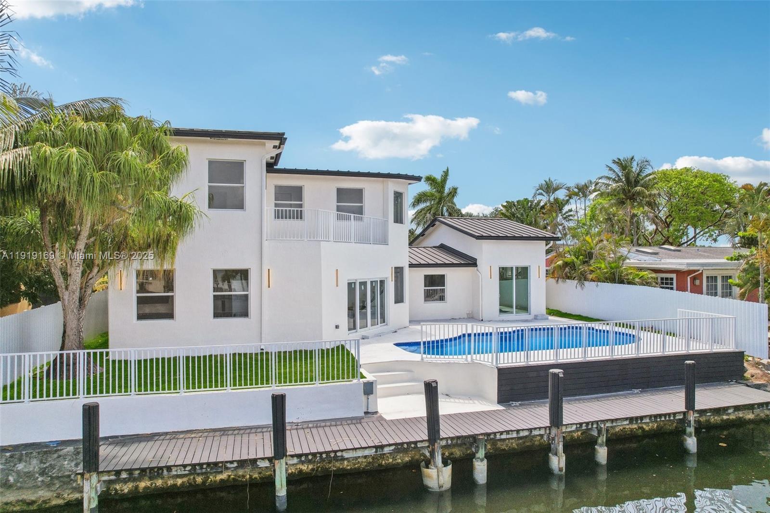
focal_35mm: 22
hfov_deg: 78.6
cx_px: 385
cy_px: 256
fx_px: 470
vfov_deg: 57.2
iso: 100
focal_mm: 8.4
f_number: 2.8
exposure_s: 1/2000
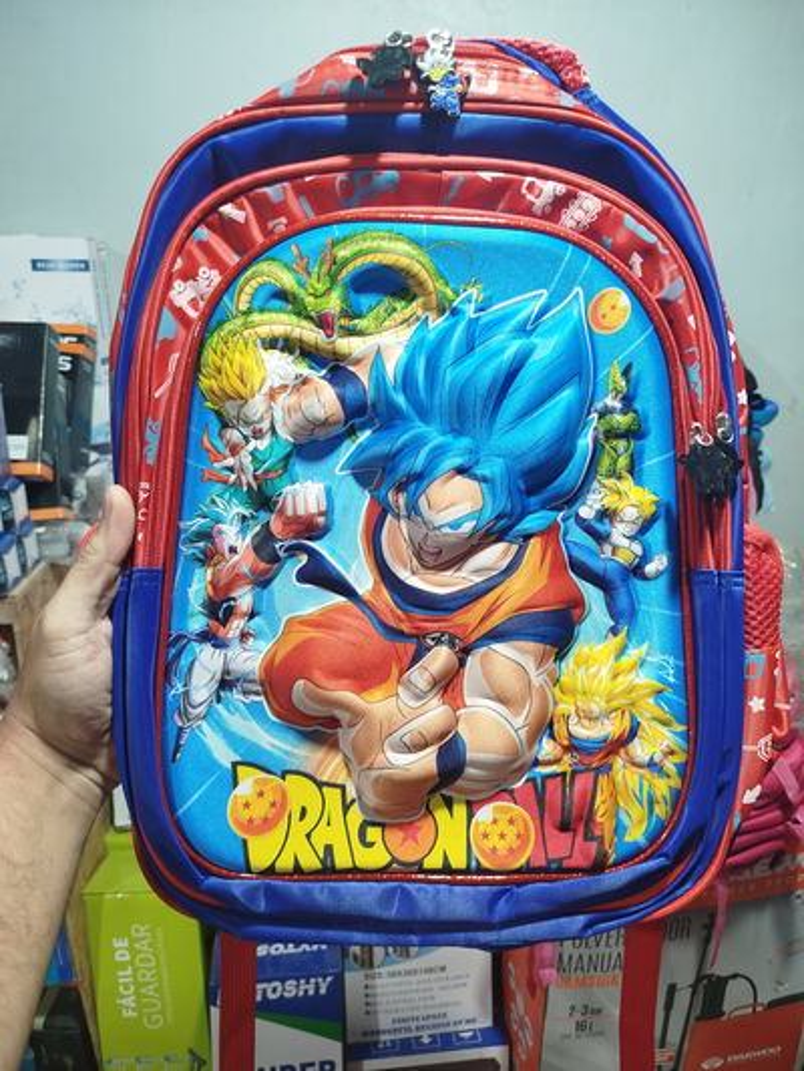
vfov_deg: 71.6
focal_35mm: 24
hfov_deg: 56.8
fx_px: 743
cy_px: 536
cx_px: 402
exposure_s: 1/33
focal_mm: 5.31
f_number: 1.7
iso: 320
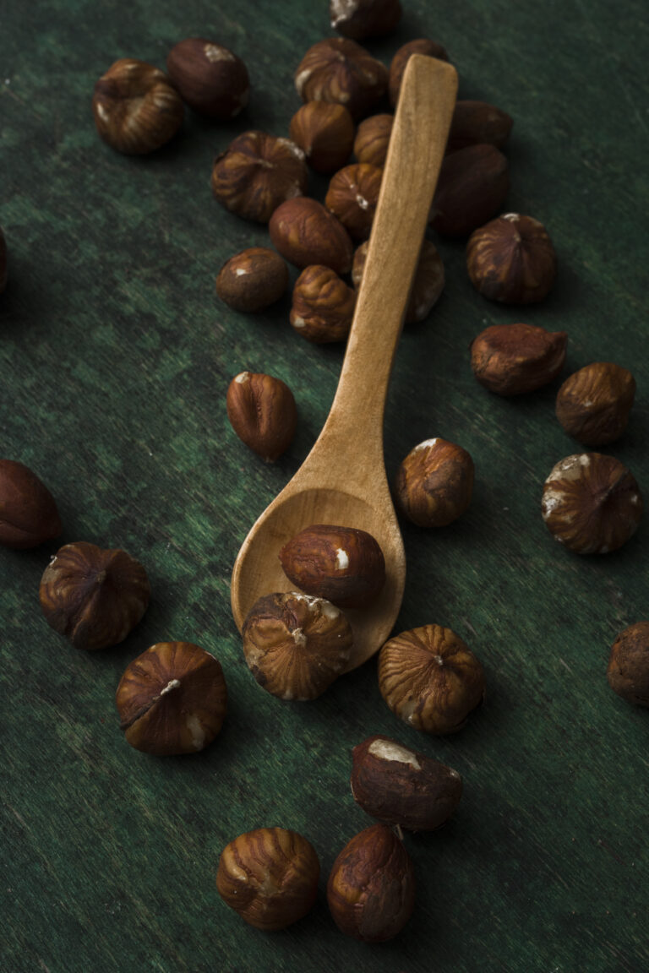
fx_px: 1420
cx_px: 324
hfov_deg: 25.8
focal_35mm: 52
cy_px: 486
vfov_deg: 37.9
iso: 250
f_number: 10
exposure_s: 1/160
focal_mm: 35
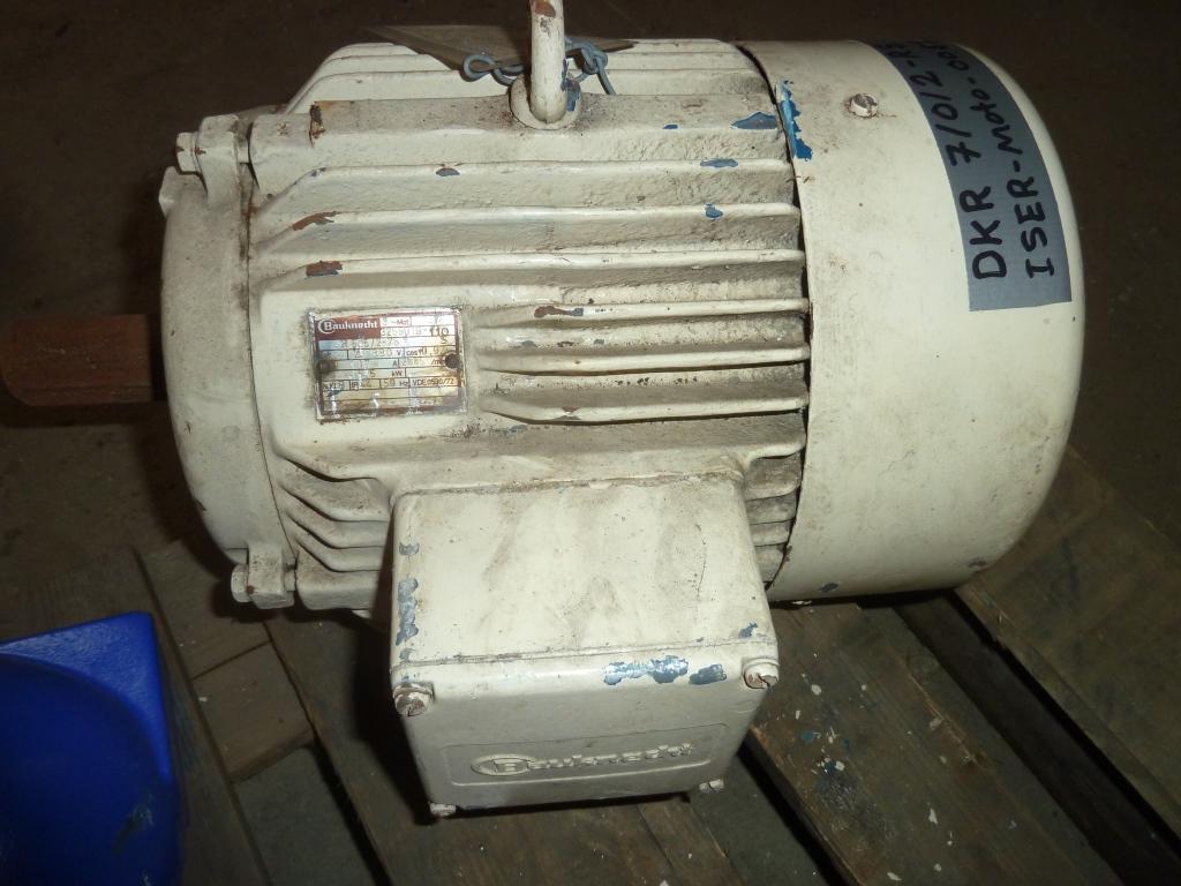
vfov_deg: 54.9
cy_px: 443
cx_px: 590
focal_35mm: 25
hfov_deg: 69.4
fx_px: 853
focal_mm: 4.1
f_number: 3.3
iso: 160
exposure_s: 1/30
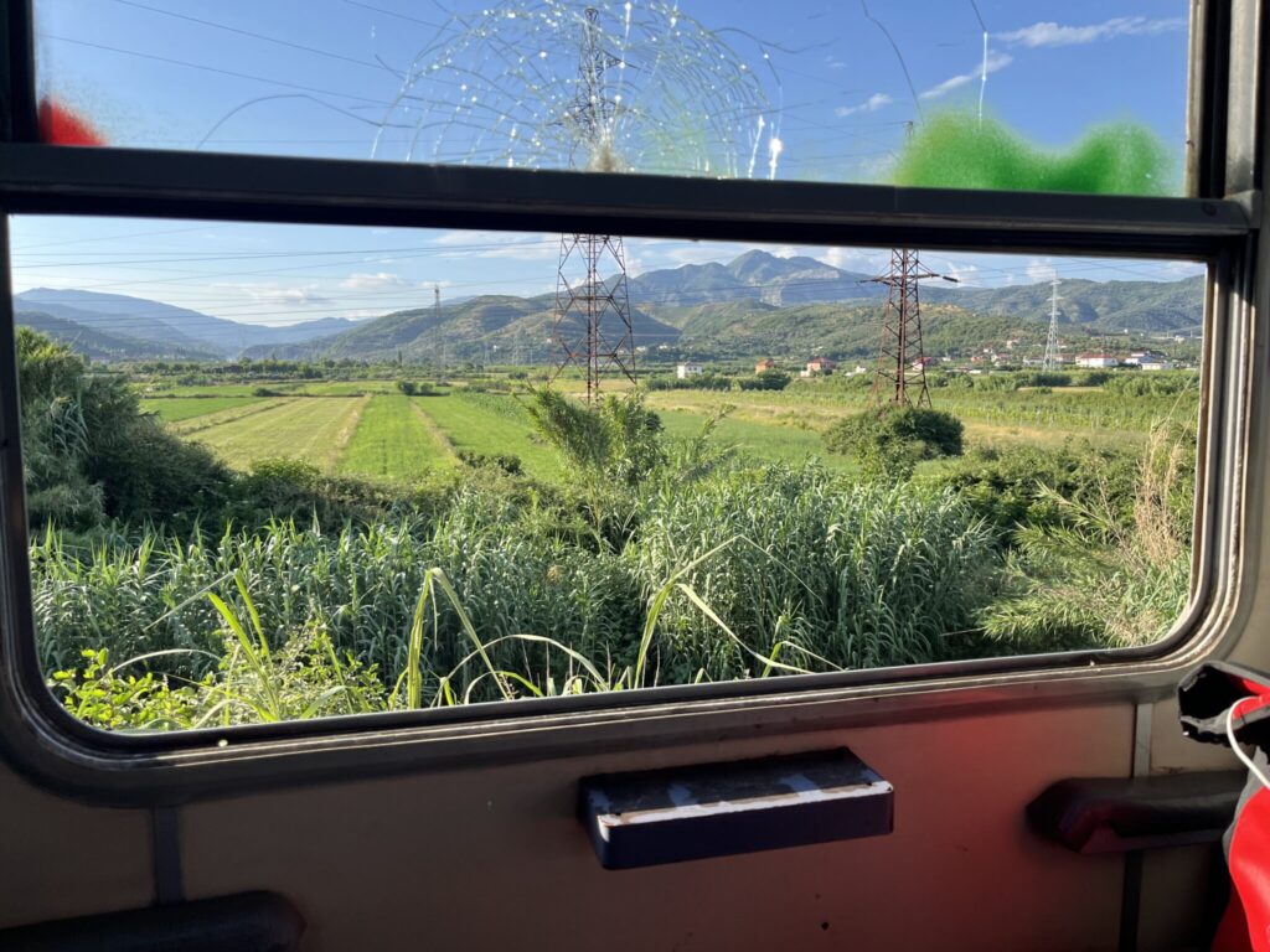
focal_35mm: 26
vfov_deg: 53.1
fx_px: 954
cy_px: 476
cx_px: 635
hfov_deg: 67.3
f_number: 1.6
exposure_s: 1/1186
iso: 50
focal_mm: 5.1
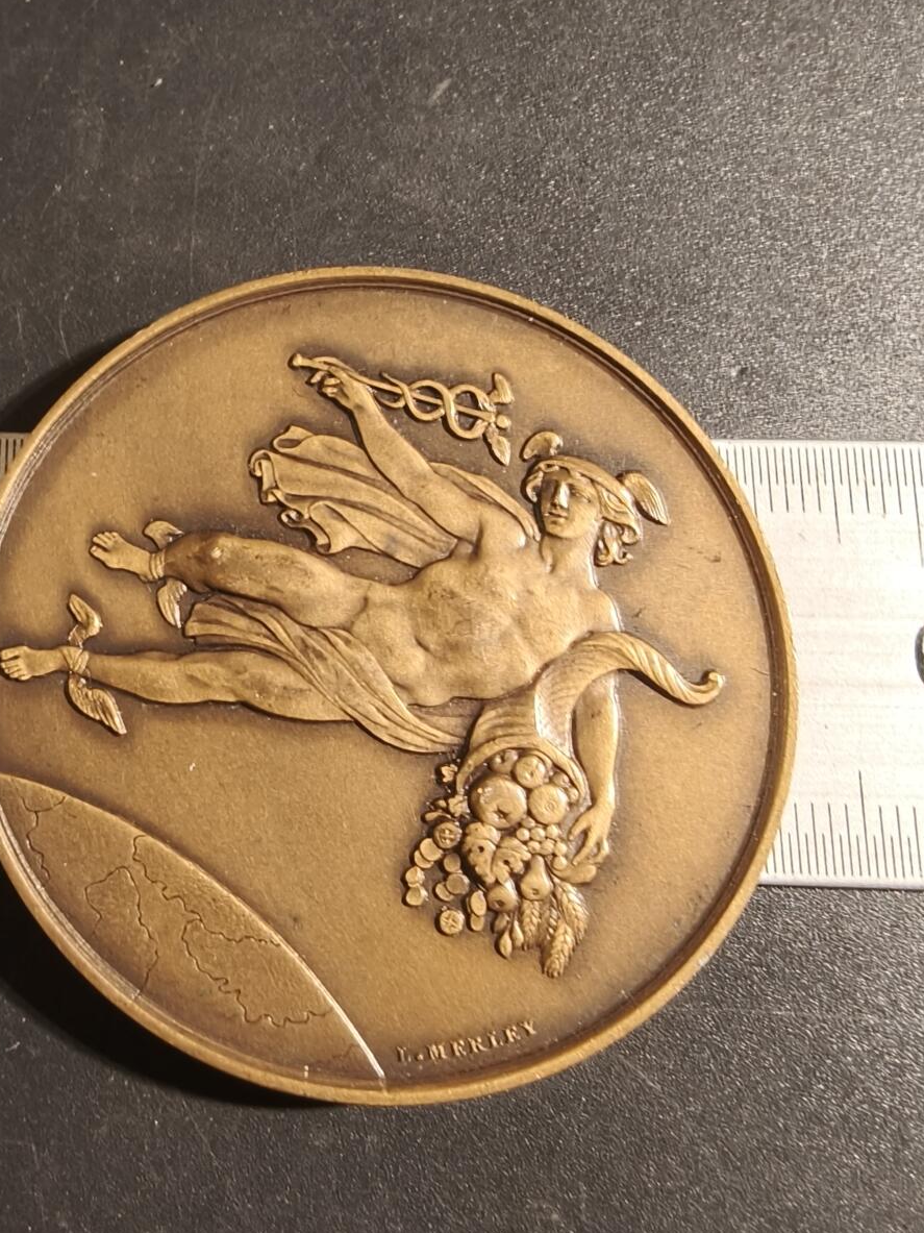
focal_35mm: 35
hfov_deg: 40.7
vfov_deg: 51.9
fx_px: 1246
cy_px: 792
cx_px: 436
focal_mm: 2.32
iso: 160
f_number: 2
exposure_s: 1/50
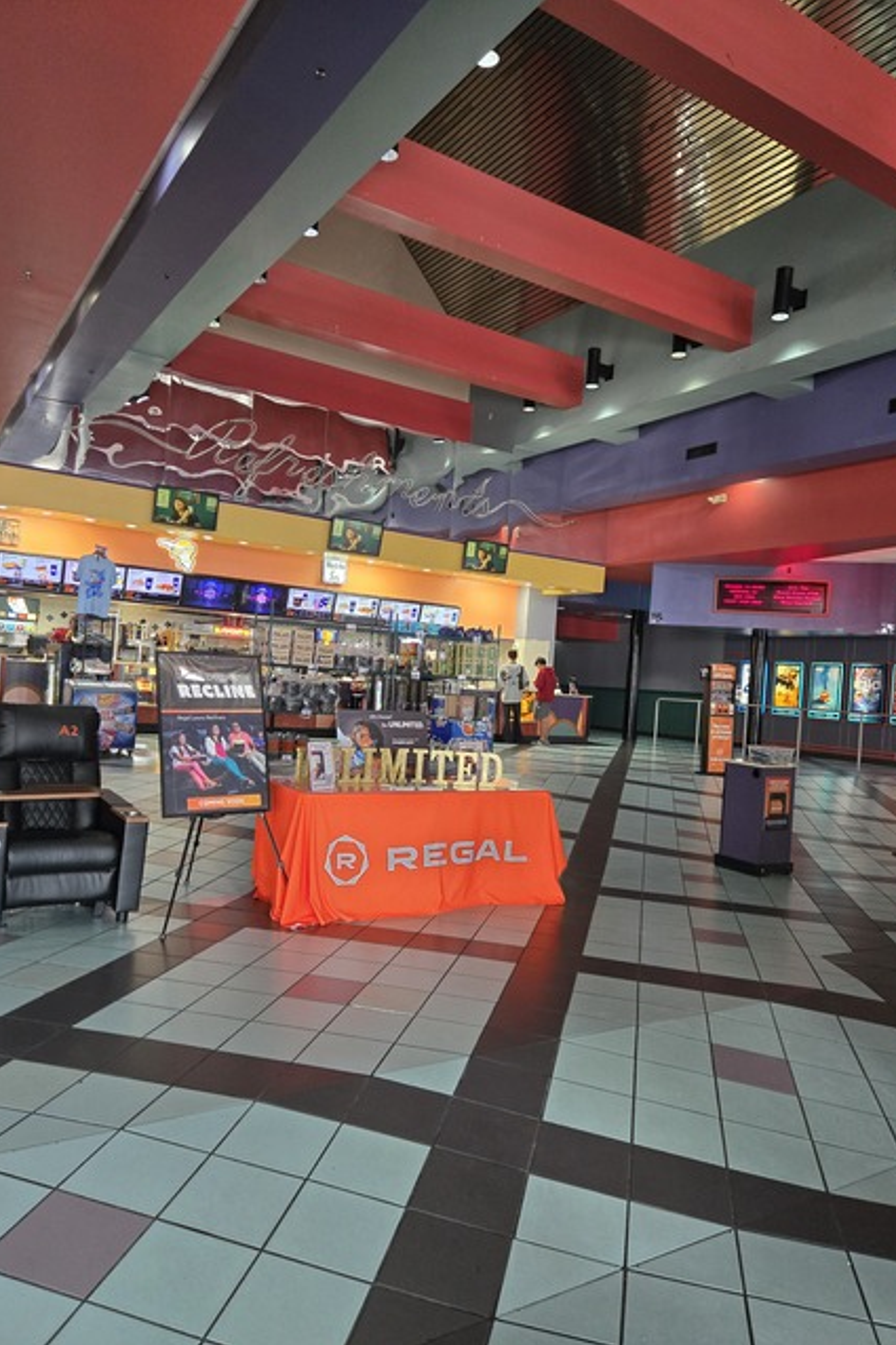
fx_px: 896
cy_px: 672
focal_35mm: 24
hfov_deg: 53.1
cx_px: 453
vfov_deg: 73.8
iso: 500
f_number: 1.8
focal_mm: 5.4
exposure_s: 1/120
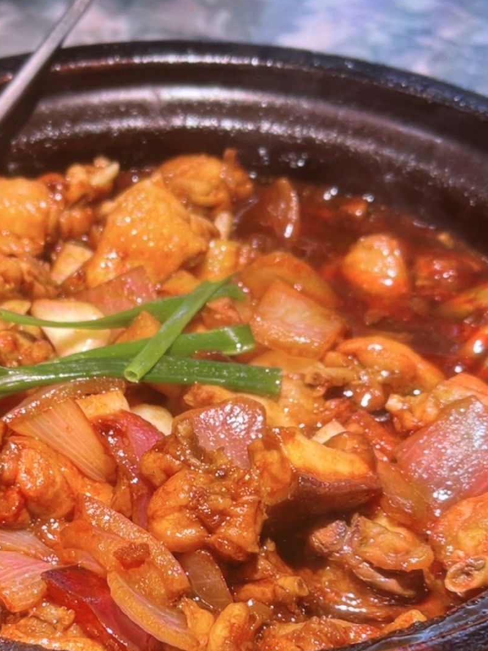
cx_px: 187
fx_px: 1503
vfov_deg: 24.4
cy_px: 399
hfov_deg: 18.4
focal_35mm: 80
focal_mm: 4.2
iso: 40
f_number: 1.6
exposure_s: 1/60
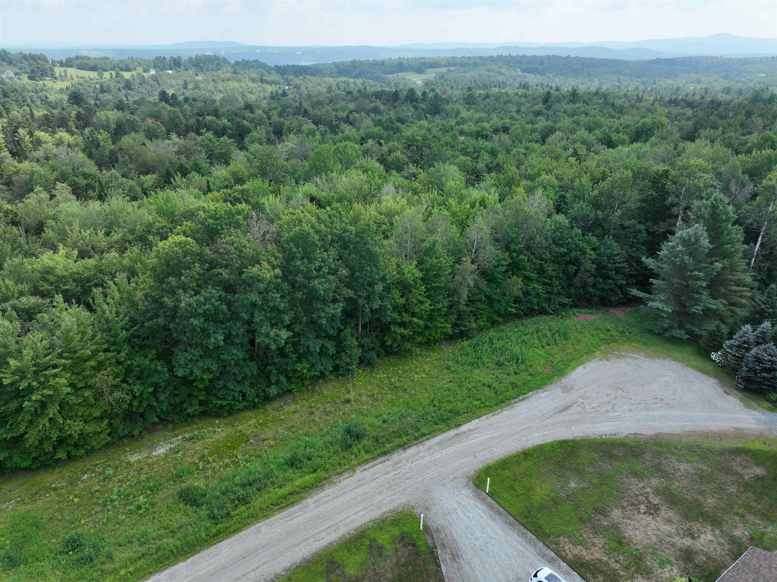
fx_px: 538
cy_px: 291
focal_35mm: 24
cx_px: 388
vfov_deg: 56.8
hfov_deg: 71.6
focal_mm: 12.29
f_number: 2.8
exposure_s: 1/1600
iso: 220
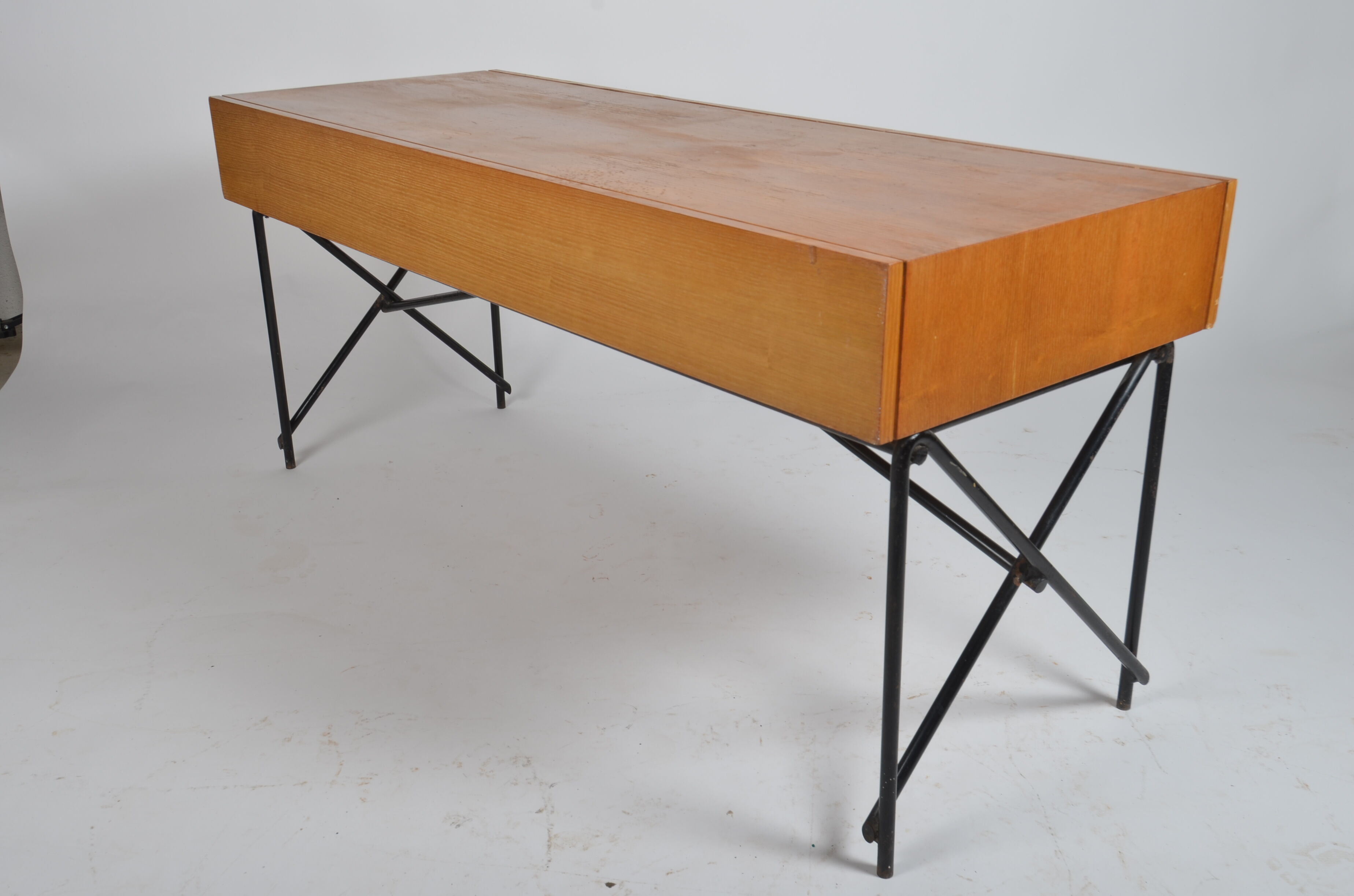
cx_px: 677
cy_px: 448
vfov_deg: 36.7
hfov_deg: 53.2
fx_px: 1351
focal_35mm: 36
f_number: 11
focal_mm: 24
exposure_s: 1/125
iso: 100
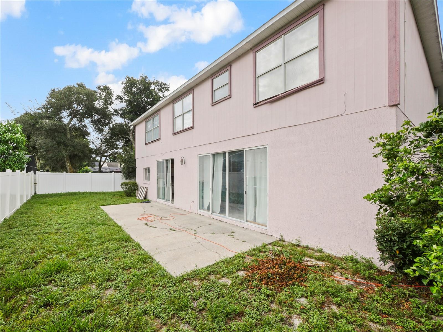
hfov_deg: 102.1
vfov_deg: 85.7
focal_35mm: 14
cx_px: 222
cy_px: 166
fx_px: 179
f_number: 5.6
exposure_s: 1/250
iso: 200
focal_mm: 7
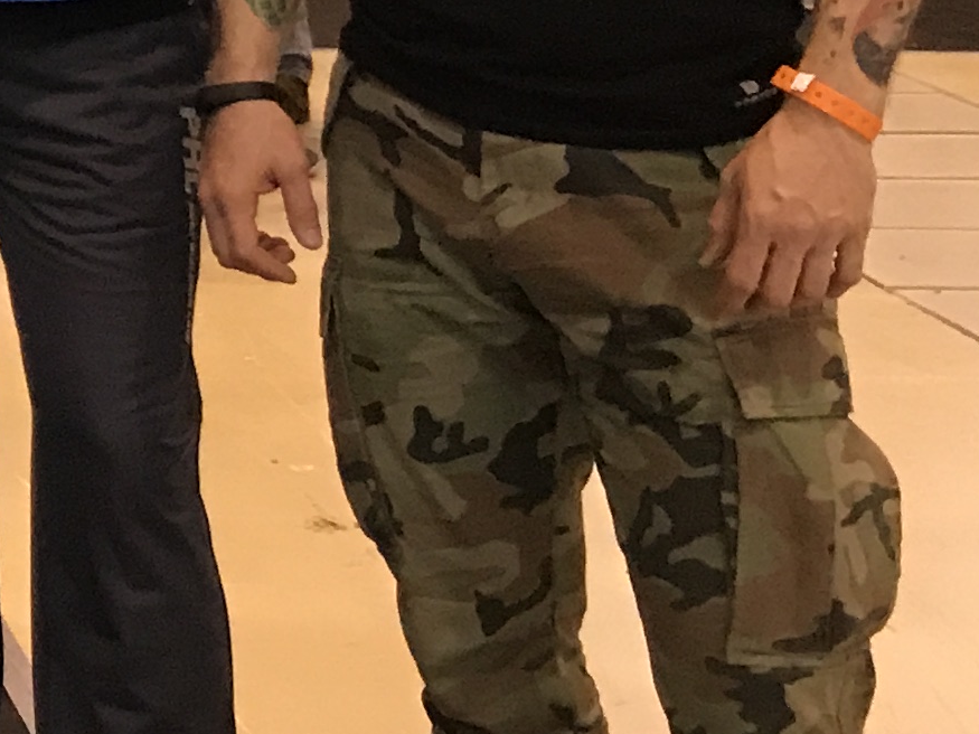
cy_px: 8
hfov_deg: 14.1
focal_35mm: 129
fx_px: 3648
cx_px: -566
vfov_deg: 11.4
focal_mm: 3.99
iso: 80
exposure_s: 1/17
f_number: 1.8
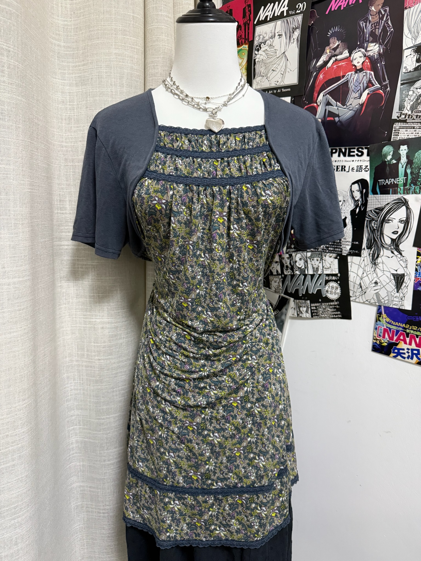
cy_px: 280
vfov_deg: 71.6
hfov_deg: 56.8
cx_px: 210
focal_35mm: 24
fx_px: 389
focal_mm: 6.76
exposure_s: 1/60
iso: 500
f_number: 1.78
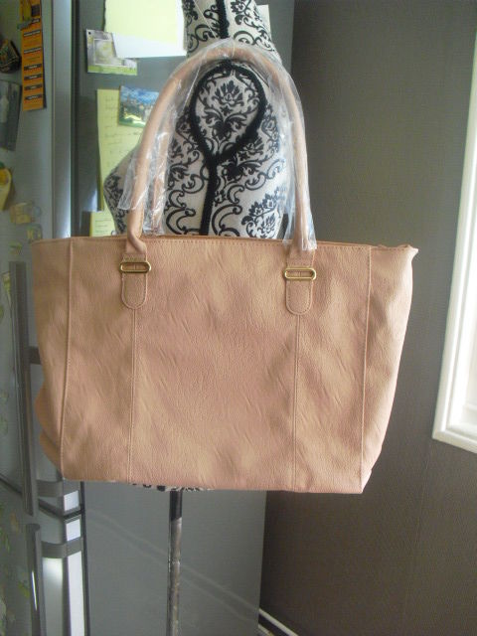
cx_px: 238
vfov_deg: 51.4
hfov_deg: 39.7
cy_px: 318
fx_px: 661
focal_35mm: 36
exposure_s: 1/100
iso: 400
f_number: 3.1
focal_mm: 6.3
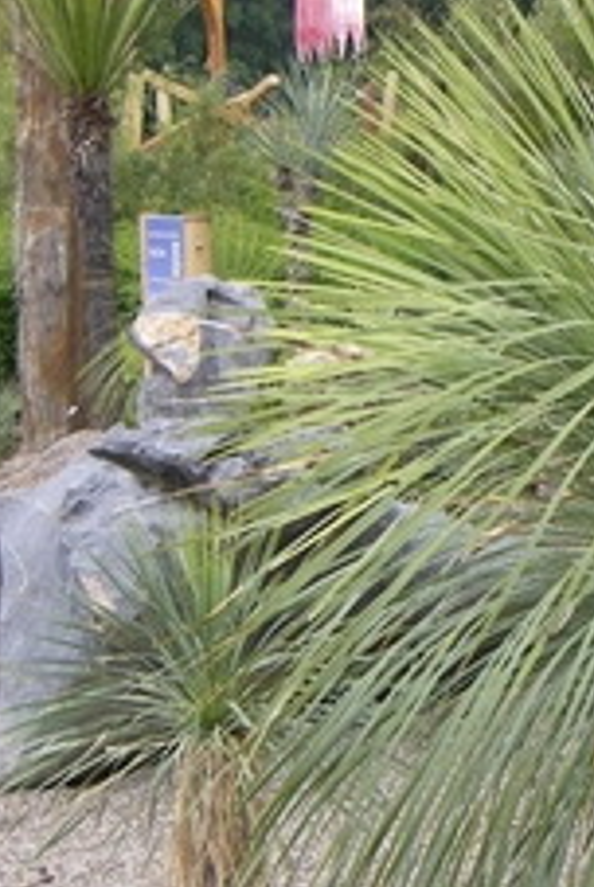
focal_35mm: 118
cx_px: 797
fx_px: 2911
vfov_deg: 17.3
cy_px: 492
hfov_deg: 11.3
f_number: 3.6
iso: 100
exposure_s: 1/250
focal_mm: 8.9
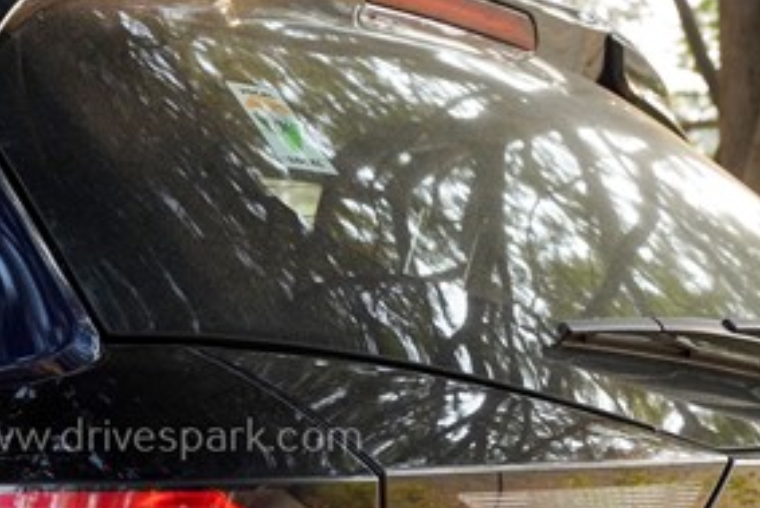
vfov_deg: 15.2
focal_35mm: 89
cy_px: 438
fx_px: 1880
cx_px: 150
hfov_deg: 22.5
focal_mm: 42
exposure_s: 1/80
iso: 1600
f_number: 8
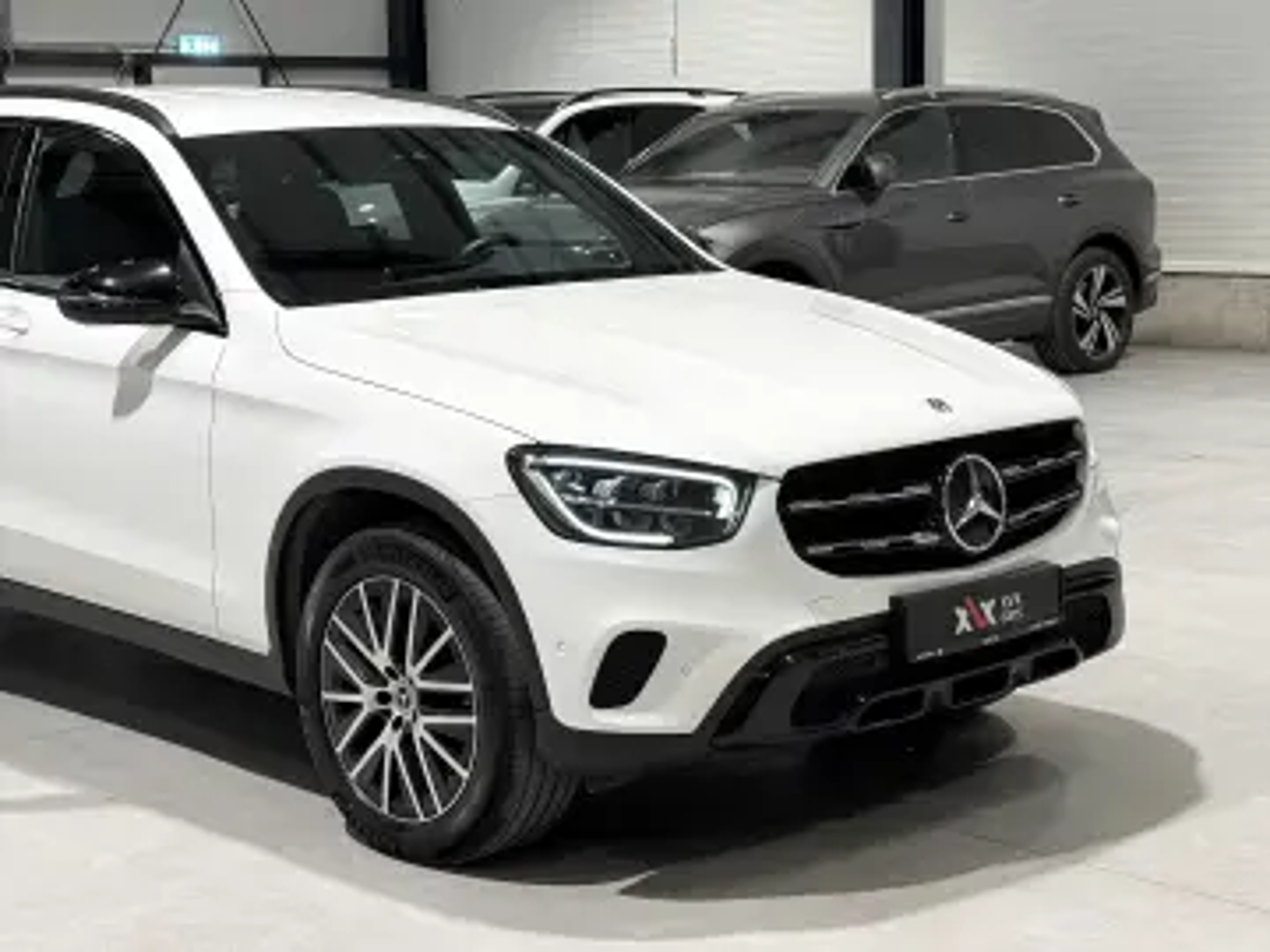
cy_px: 476
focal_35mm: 48
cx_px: 635
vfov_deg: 30.3
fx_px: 1761
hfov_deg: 39.7
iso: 50
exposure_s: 1/48
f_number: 1.78
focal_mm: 6.76
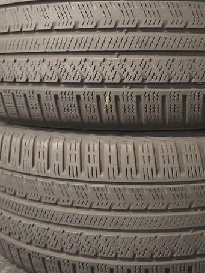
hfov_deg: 32.7
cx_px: 131
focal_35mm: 44
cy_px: 120
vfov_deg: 42.9
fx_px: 348
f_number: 2
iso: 1000
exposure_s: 1/20
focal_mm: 4.6
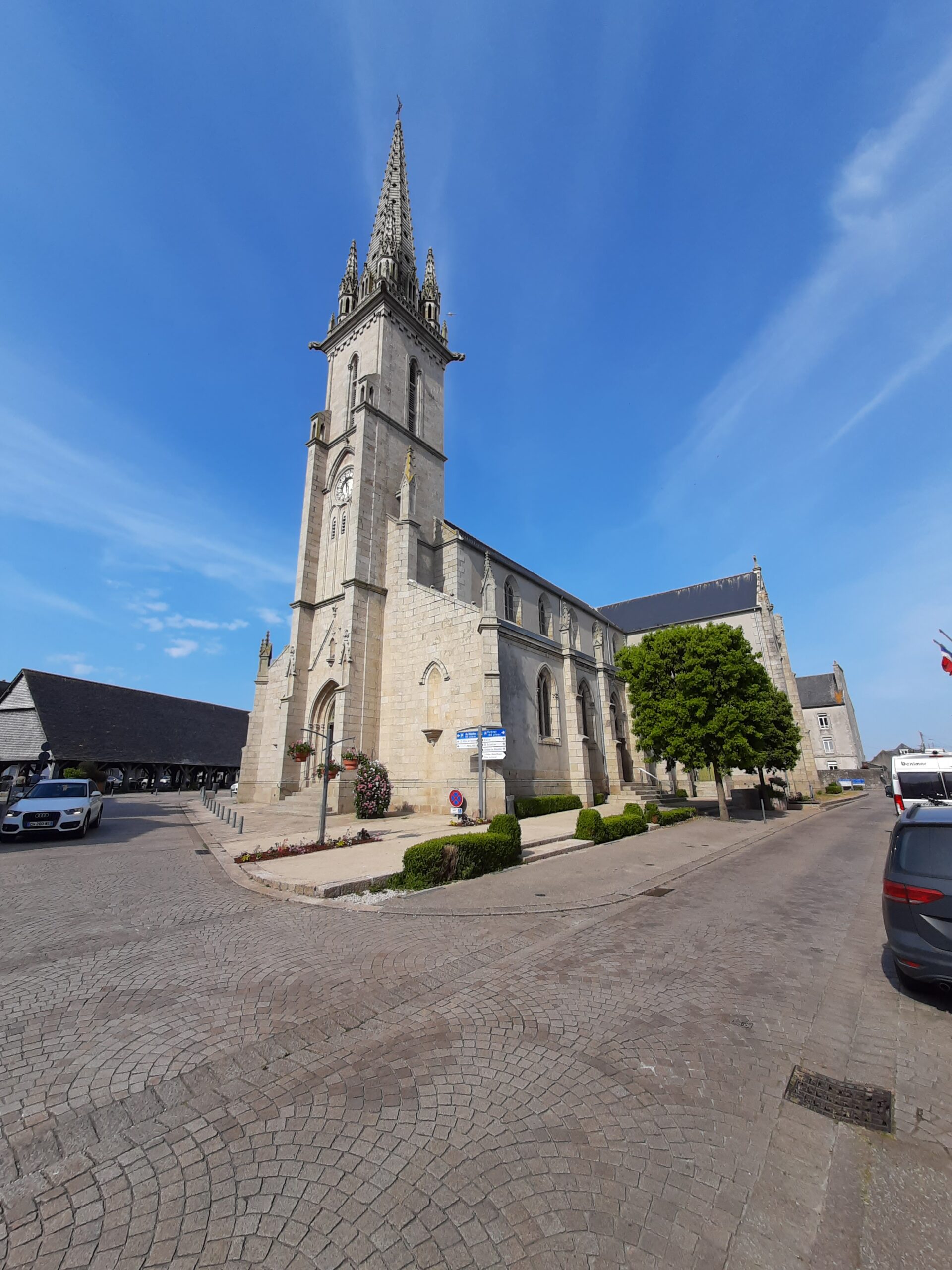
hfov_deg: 89.9
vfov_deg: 106.2
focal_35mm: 13
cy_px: 635
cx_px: 476
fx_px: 477
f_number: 2.2
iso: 40
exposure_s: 1/1284
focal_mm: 1.42
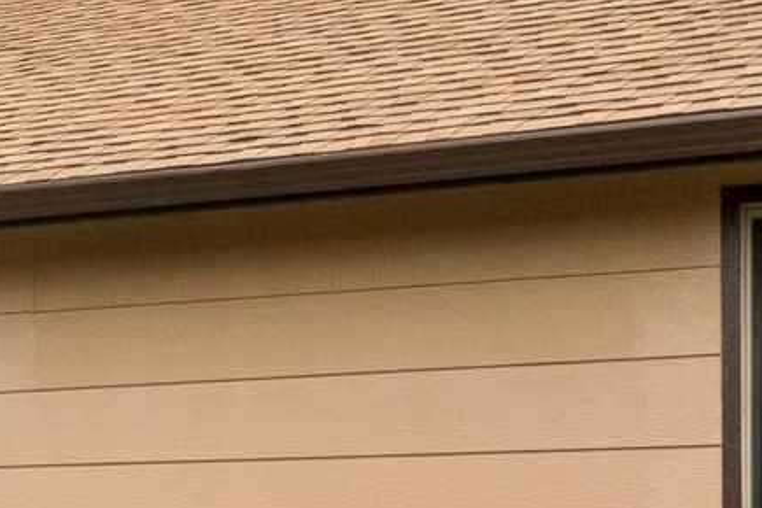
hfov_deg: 15.7
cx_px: -345
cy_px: 604
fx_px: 2555
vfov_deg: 11.1
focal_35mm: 121
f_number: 13
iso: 400
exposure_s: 1/250
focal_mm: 17.1
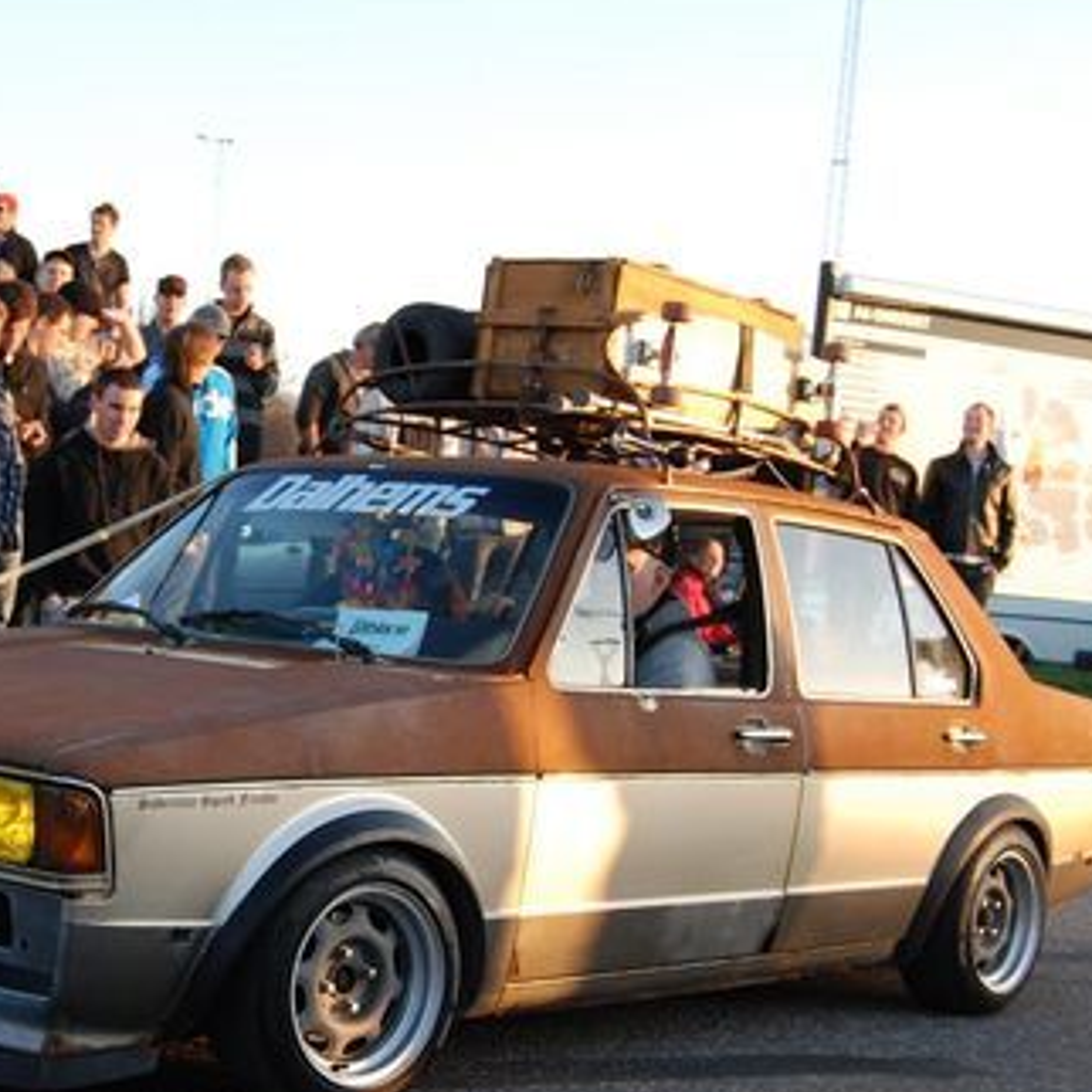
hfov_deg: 27.7
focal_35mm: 61
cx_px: 248
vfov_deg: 28.1
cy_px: 677
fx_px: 2177
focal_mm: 24
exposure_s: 1/100
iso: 200
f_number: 5
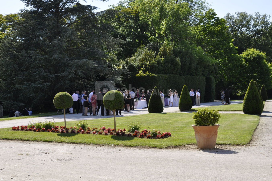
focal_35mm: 60
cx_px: 136
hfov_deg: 33.4
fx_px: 453
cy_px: 90
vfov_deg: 22.6
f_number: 11
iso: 200
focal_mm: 40
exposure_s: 1/200
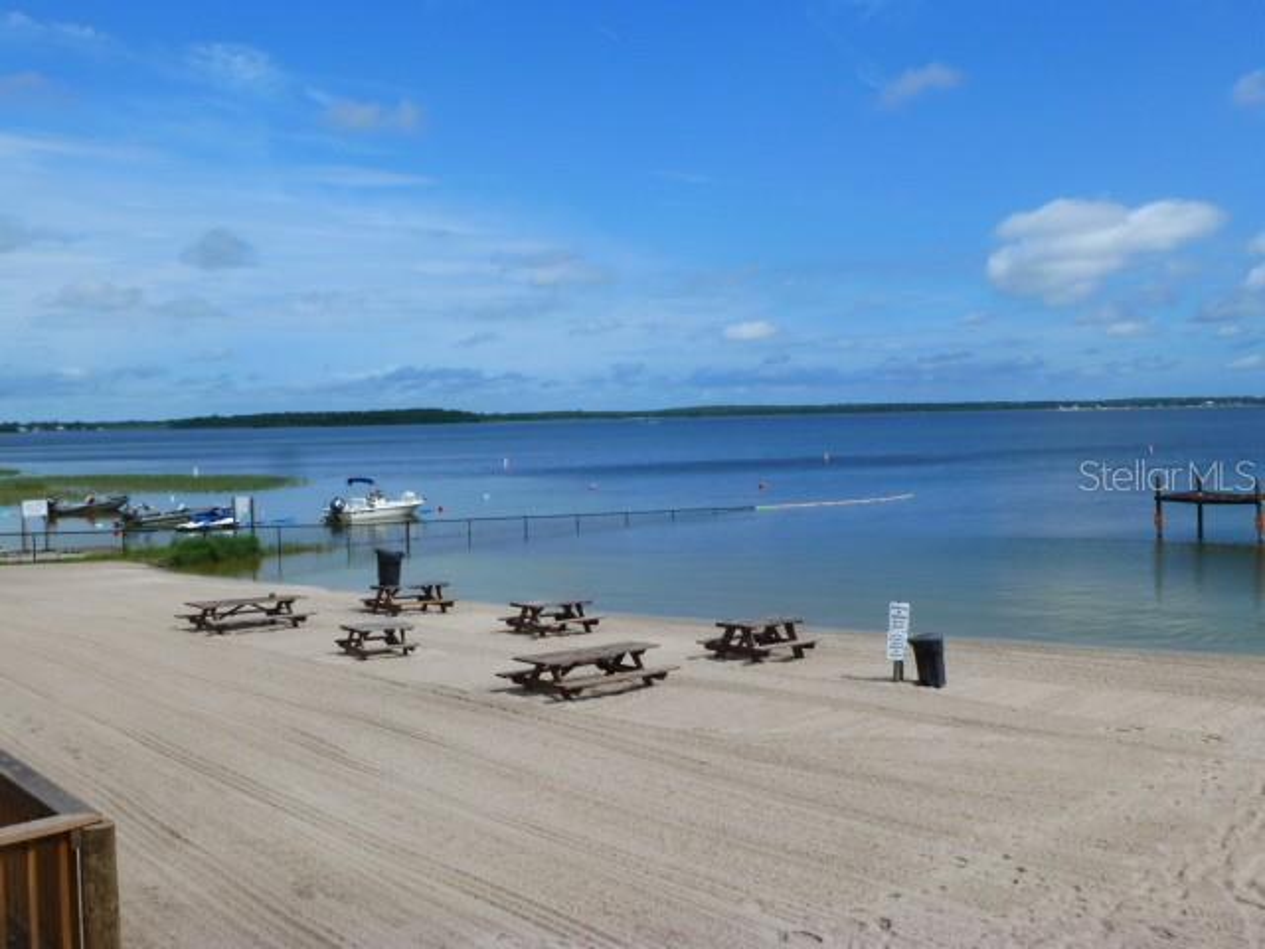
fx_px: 1206
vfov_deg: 42.9
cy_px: 474
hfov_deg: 55.4
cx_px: 632
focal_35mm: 33
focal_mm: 5.9
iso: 100
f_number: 5.6
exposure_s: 1/500
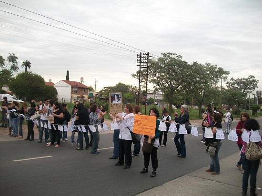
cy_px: 98
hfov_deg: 56.8
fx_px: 242
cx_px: 131
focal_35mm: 32
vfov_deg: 44.1
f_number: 2.9
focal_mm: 5.7
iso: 80
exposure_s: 1/160
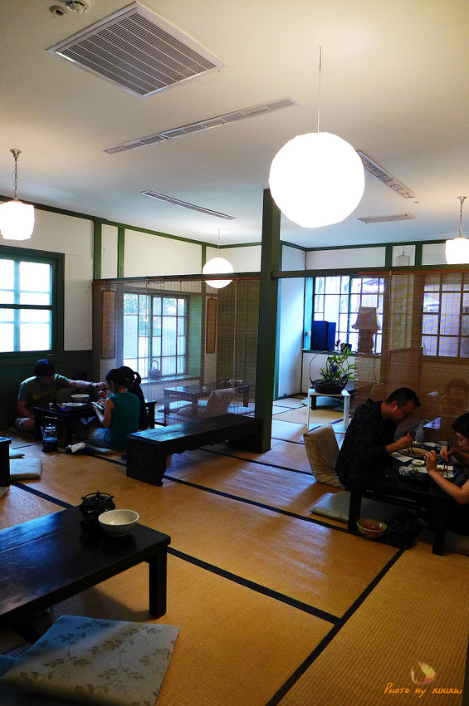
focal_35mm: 24
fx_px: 470
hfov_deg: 53.0
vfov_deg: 73.8
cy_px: 353
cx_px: 234
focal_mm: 4.7
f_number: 1.8
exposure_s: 1/60
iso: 400
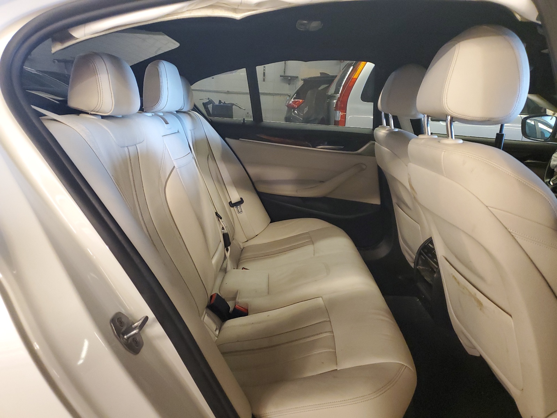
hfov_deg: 67.3
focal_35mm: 26
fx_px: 418
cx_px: 278
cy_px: 209
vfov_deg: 53.1
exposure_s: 1/40
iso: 362
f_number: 1.5
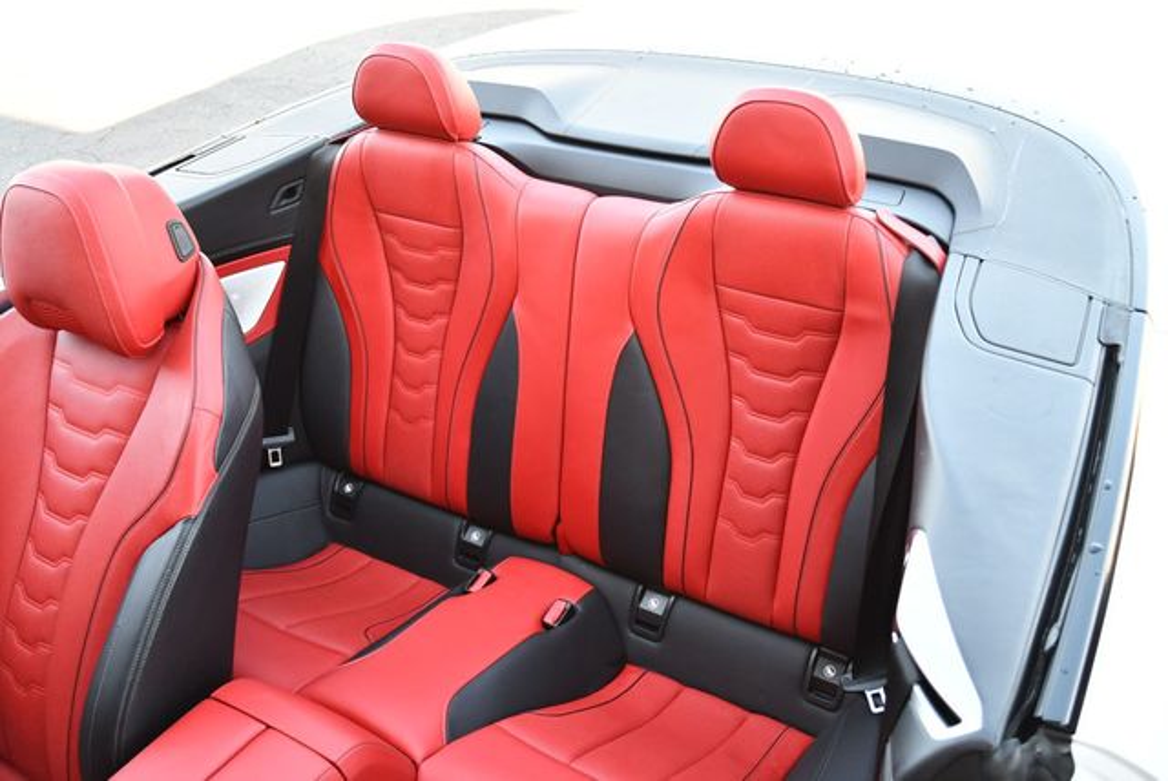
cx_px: 584
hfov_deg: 53.1
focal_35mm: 36
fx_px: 1169
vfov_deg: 36.9
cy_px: 390
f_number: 3.5
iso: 560
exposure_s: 1/250
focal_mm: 18
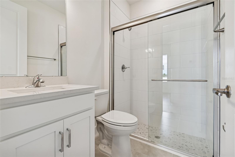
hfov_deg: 100.4
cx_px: 118
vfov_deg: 77.3
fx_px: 98
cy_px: 78
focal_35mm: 15
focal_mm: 10
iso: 100
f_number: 7.1
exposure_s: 1/13
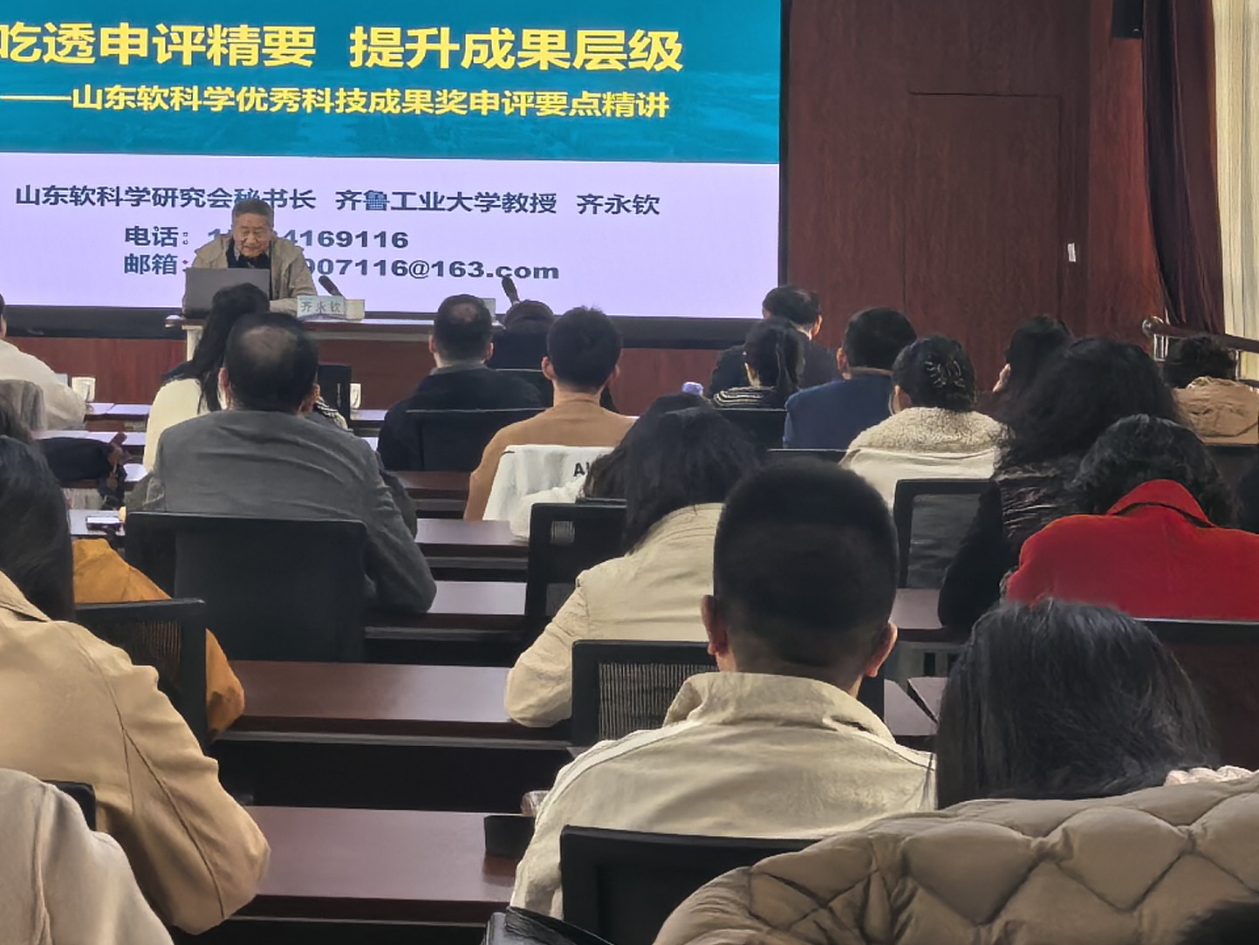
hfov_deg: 18.4
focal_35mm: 105
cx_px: 105
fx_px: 3820
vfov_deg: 14.0
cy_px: 135
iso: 160
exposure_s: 1/100
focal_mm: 5.75
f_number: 4
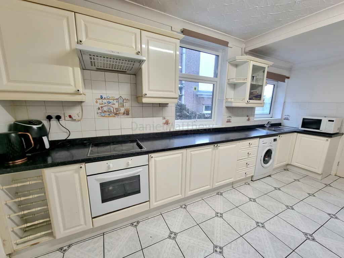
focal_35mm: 13
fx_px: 129
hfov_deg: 106.2
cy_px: 129
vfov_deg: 89.9
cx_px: 172
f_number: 2.2
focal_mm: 2.2
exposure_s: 1/50
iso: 100
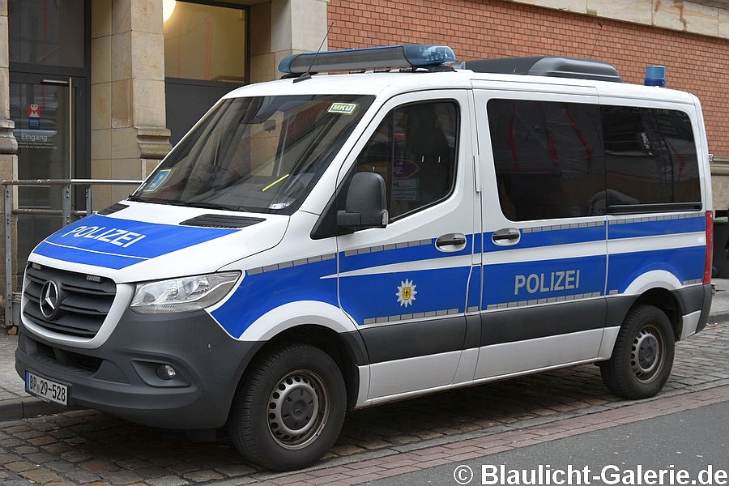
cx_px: 364
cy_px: 243
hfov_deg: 43.6
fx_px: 911
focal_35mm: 45
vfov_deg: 29.9
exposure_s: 1/125
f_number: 5.6
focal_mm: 45
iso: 400
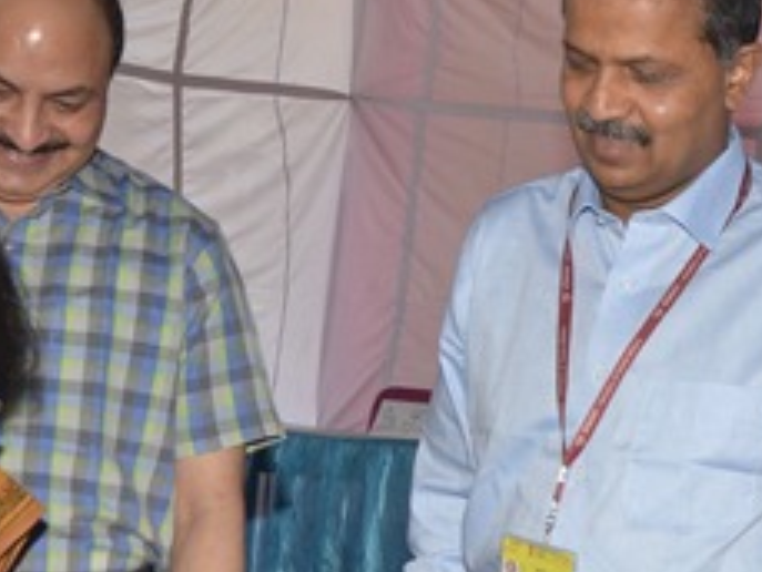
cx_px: 592
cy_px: 575
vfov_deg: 13.8
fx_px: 2327
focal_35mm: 106
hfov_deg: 18.4
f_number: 6.3
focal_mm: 21
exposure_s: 1/125
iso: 800
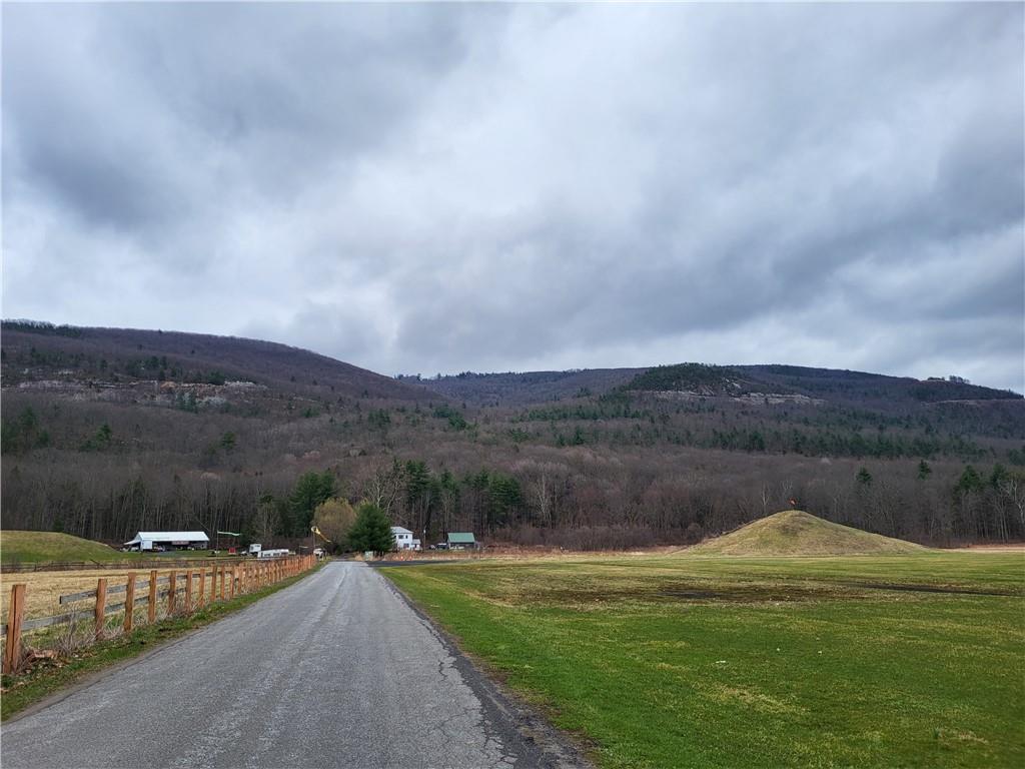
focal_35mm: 26
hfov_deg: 67.3
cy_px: 384
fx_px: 770
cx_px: 512
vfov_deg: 53.1
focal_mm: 5.4
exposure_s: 1/1445
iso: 40
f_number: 1.8
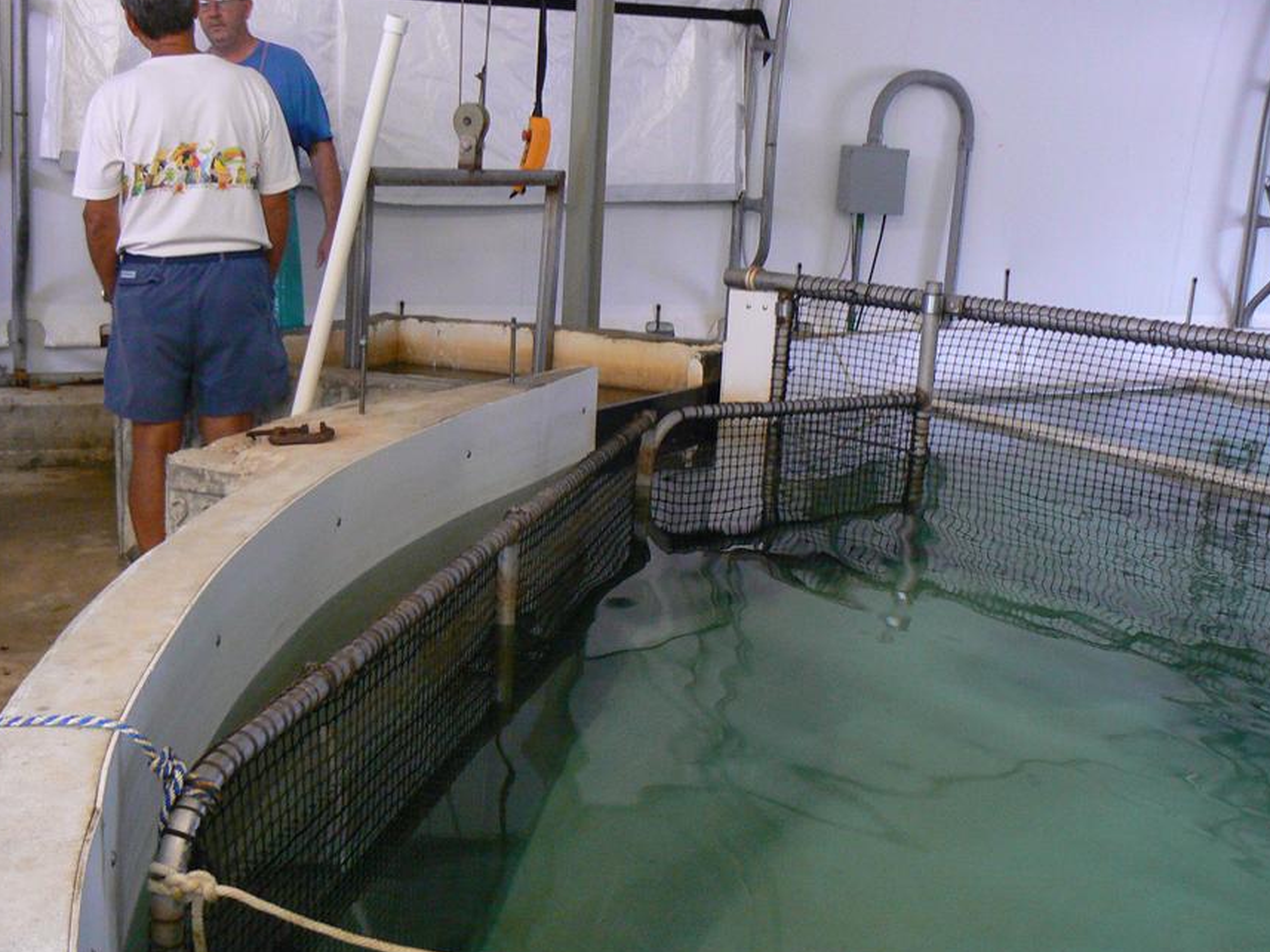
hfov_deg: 43.7
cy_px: 545
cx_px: 531
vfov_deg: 33.5
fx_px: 1578
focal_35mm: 43
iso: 200
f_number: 2.8
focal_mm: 6
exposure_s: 1/15
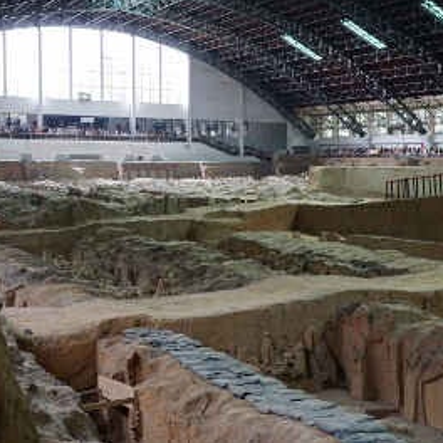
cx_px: 247
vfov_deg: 31.6
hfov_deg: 31.6
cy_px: 221
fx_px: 782
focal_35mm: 54
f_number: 4
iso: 800
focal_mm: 28
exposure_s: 1/60
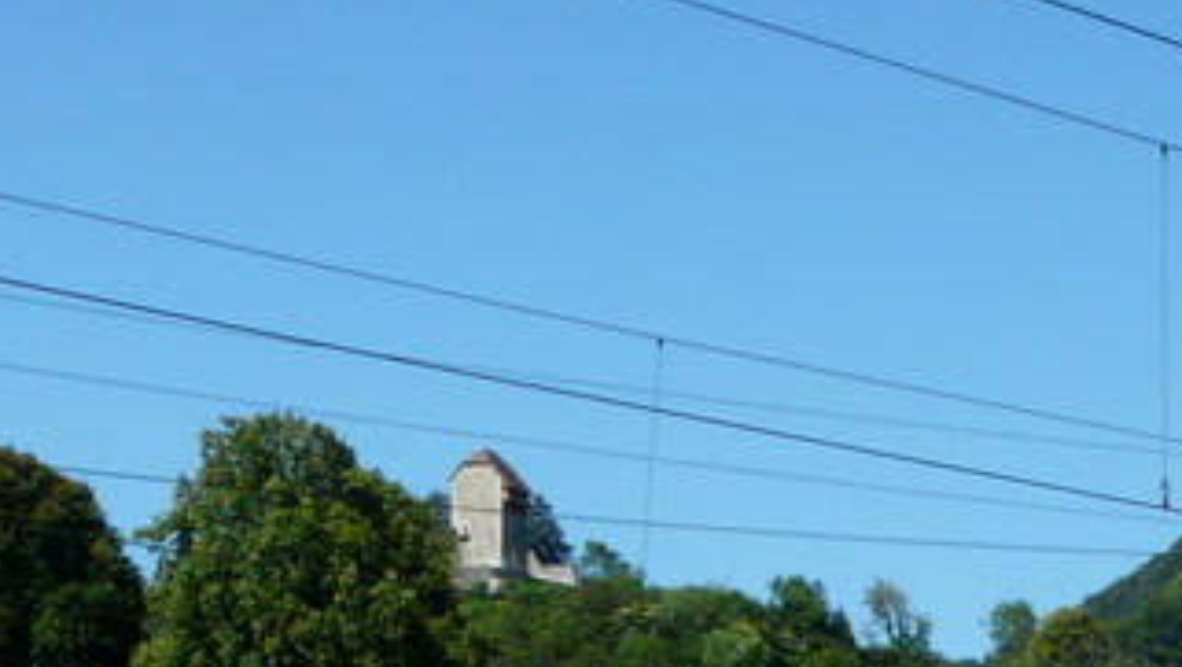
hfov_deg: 17.1
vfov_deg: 10.1
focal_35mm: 112
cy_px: 1308
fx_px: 3512
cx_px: 1812
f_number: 5.6
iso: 100
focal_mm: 5.4
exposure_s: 1/400
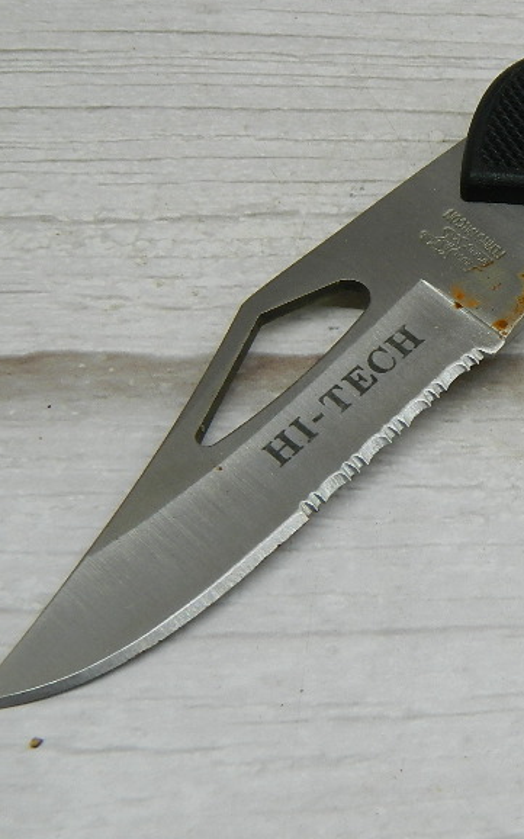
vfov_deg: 26.8
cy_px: 444
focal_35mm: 77
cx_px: 674
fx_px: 1760
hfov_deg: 16.1
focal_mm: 7.3
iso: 80
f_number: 3.5
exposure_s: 1/40
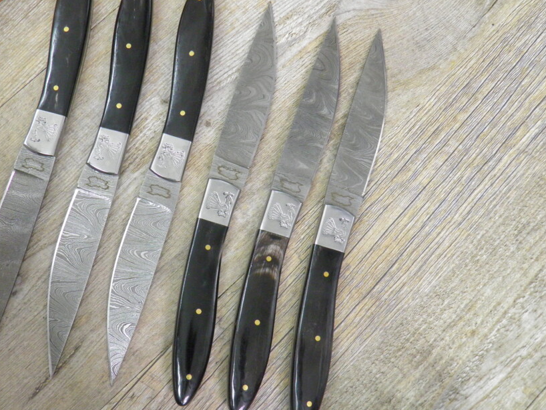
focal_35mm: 44
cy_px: 165
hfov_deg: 42.4
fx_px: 694
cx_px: 188
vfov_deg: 32.8
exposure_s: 1/20
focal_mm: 5.5
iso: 200
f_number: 3
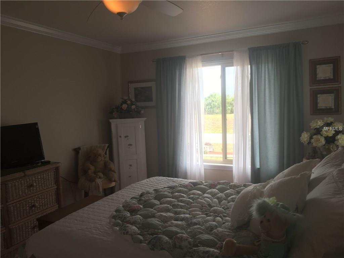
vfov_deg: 48.2
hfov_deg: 61.7
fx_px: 288
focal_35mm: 29
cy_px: 129
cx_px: 172
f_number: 2.2
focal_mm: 4.15
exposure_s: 1/60
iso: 25
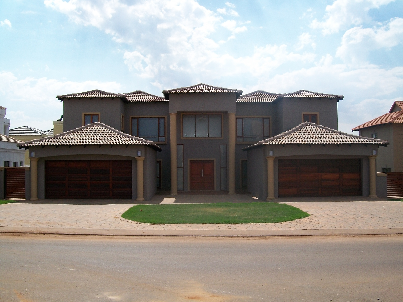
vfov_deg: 39.7
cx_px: 202
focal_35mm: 36
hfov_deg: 51.4
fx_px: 419
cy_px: 151
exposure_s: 1/640
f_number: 4.8
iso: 80
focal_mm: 6
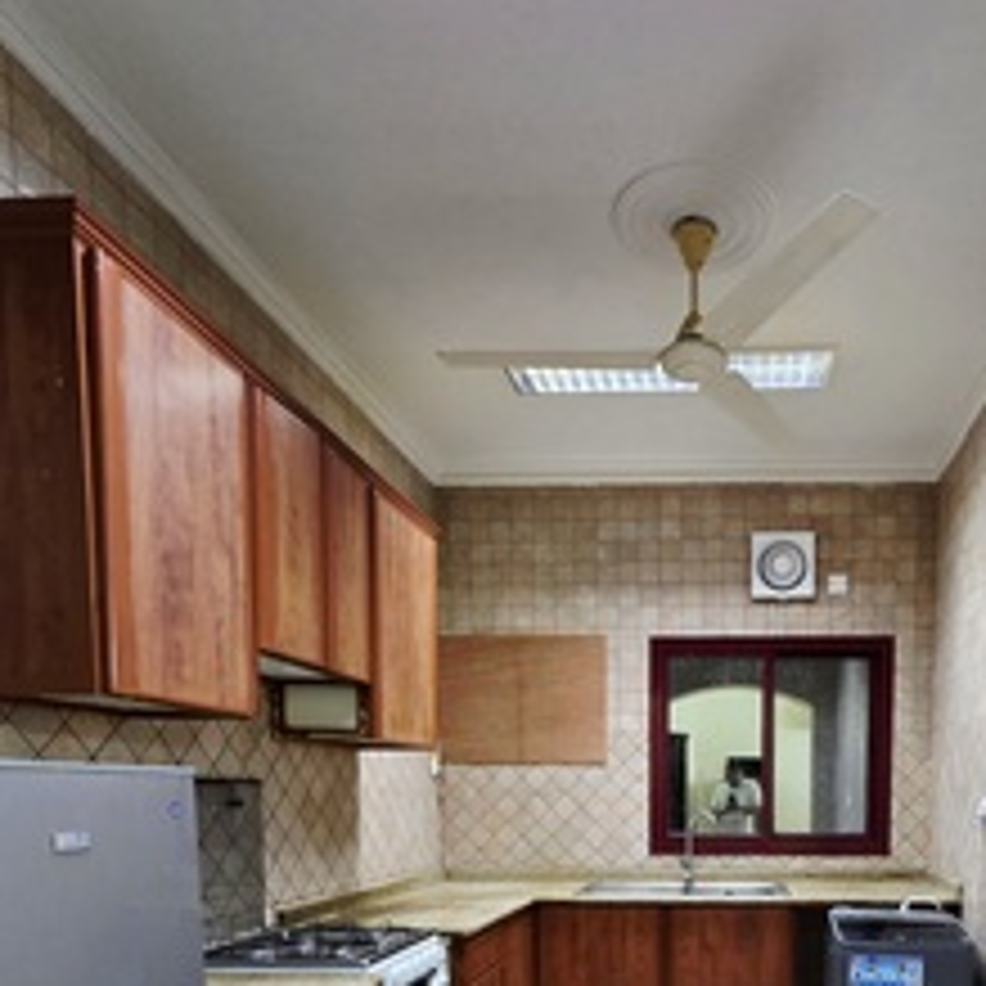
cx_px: 696
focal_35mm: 24
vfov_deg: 57.7
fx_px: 773
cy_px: 849
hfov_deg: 62.5
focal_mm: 2.2
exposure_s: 1/50.3
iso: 400
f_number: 1.9
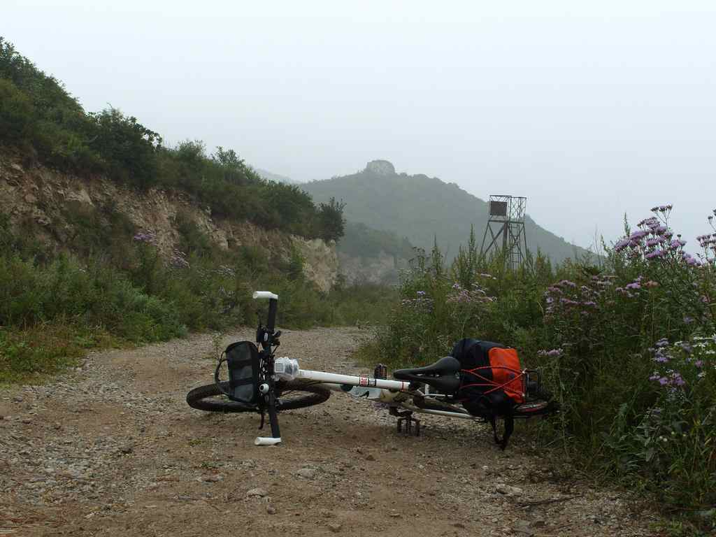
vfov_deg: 29.1
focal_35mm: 50
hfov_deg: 38.2
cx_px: 358
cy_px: 268
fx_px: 1034
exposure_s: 1/250
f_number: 5.2
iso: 80
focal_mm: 11.1
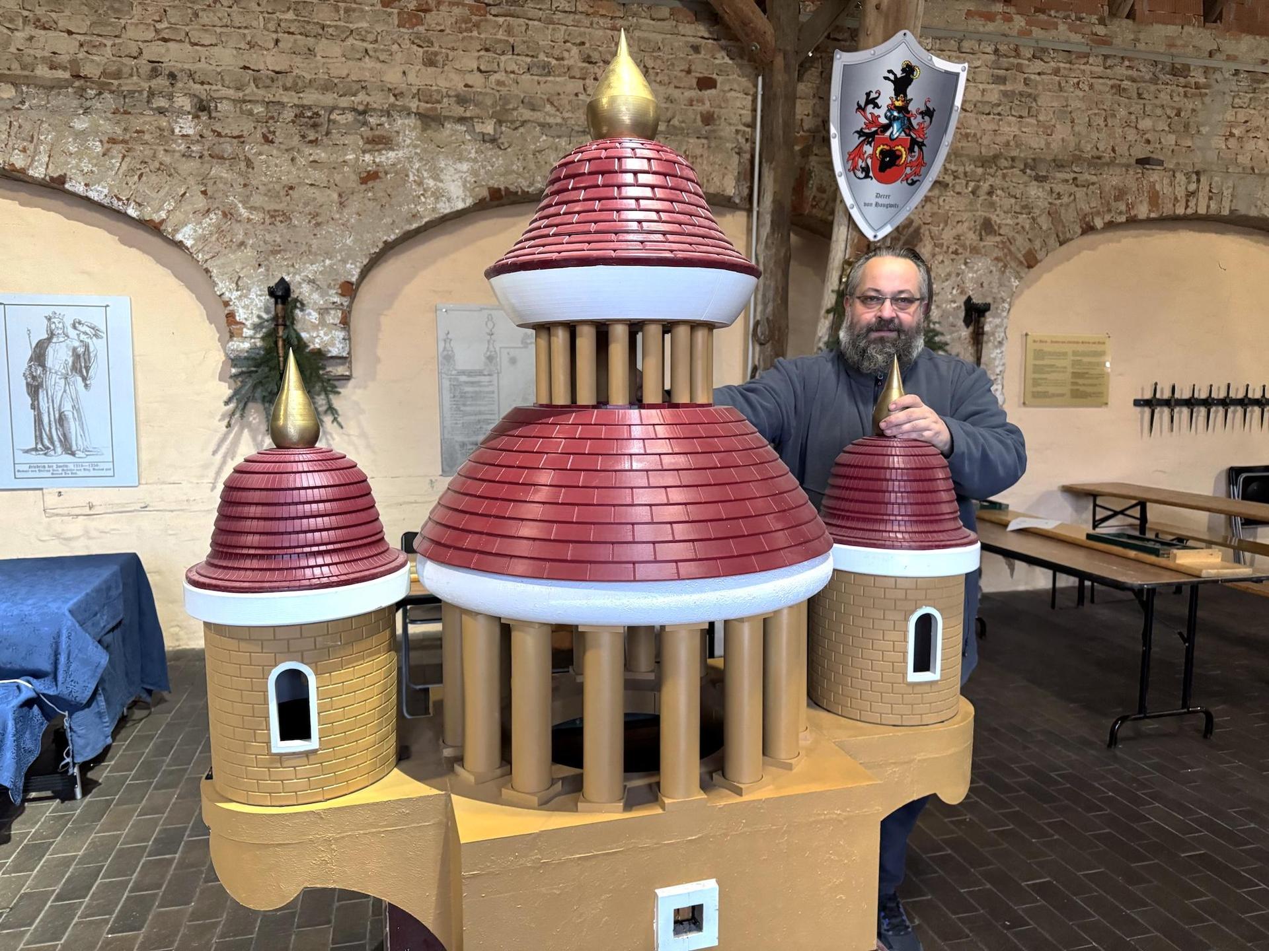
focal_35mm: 24
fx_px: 880
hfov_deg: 71.6
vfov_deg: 56.8
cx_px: 634
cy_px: 476
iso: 500
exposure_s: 1/50
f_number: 1.78
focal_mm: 6.76
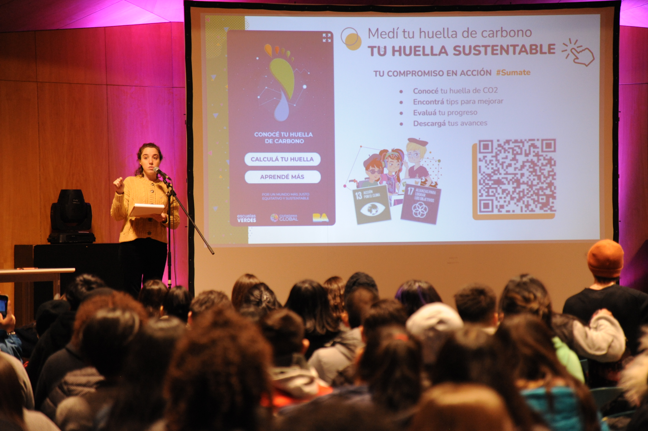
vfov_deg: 13.0
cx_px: 324
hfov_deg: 19.5
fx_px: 1889
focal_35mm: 105
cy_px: 216
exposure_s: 1/100
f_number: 4
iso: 3200
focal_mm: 105
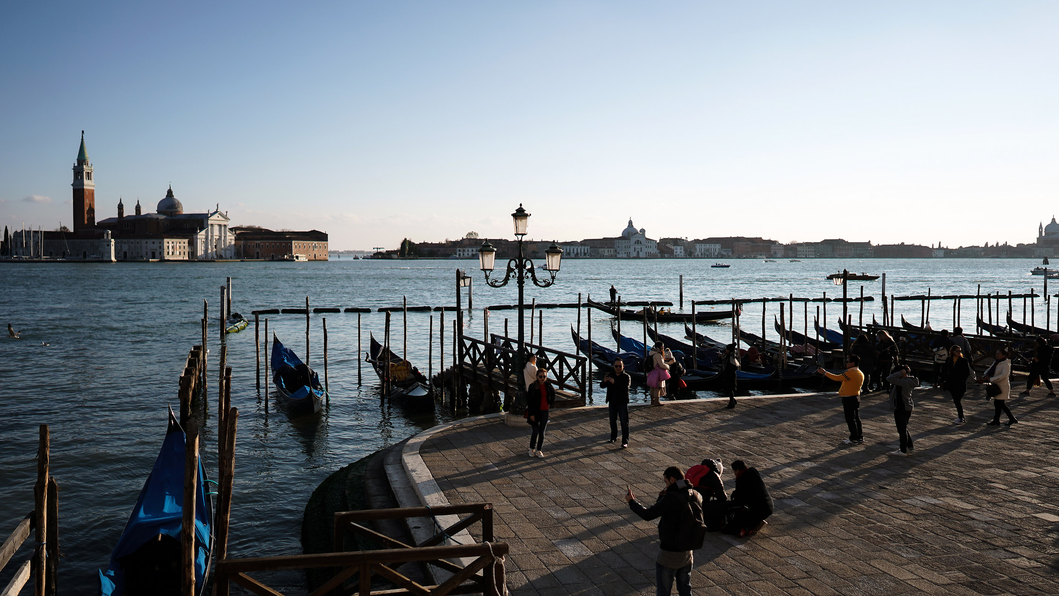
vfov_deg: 41.4
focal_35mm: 28
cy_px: 334
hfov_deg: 67.9
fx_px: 786
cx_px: 551
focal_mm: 25
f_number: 2
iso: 100
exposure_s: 1/4000
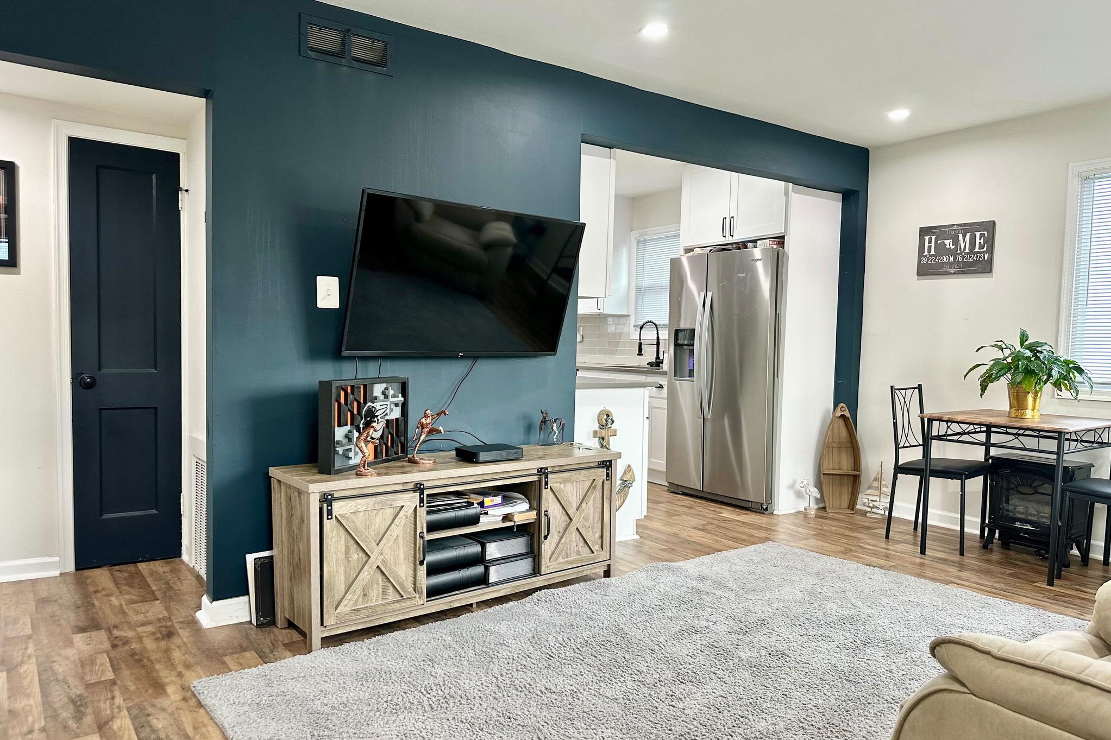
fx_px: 771
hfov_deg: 71.5
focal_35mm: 25
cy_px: 385
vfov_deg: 51.3
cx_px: 555
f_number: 1.78
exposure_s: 1/60
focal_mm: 6.86
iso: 160
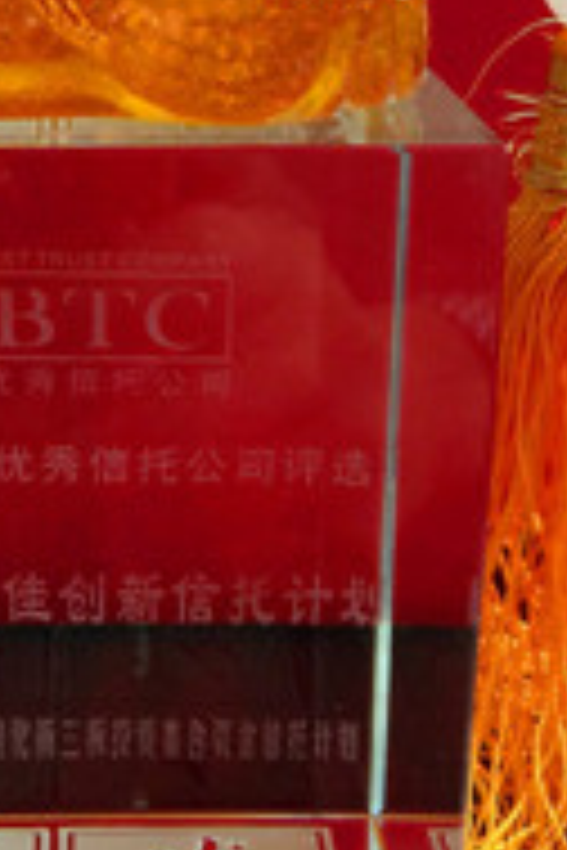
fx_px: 1512
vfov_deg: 31.1
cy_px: 261
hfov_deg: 21.0
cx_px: 104
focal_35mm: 64
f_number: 2.2
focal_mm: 4.15
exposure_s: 1/15
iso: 32
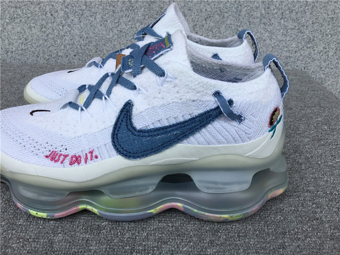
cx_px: 170
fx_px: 304
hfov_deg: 58.4
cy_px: 128
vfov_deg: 45.4
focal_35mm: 31
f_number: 2.4
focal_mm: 3.3
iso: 25
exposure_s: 1/455
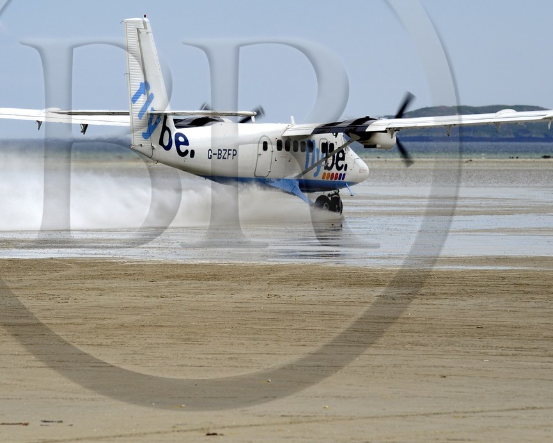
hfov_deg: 5.6
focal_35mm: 347
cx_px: 195
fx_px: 5679
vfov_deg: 4.5
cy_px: 144
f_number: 6.3
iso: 200
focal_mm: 200
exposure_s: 1/800
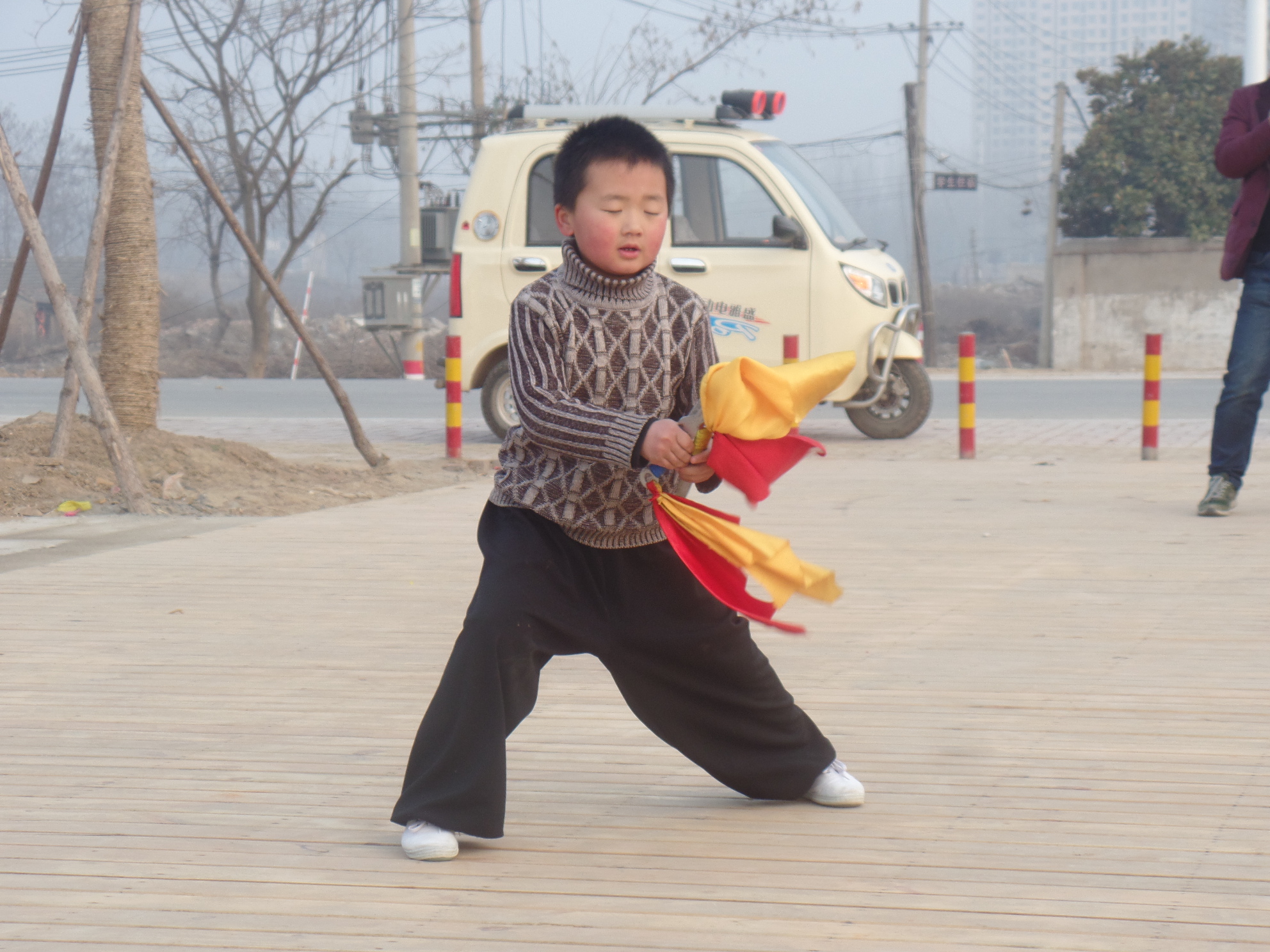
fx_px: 3412
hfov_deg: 21.1
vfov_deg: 15.9
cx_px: 635
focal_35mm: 93
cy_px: 476
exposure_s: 1/125
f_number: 3.9
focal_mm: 16.5
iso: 80
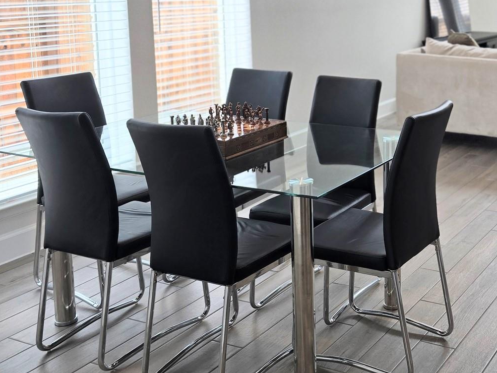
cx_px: 466
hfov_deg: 37.2
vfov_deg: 29.9
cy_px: 59
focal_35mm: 47
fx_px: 675
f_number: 1.7
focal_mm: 6.3
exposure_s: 1/120
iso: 25
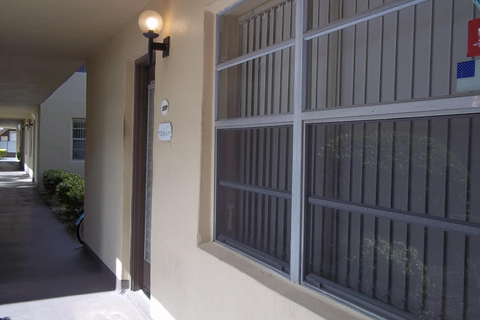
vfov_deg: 35.1
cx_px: 239
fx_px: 507
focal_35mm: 38
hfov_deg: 50.7
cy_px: 154
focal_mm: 6.5
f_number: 3.1
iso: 80
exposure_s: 1/320
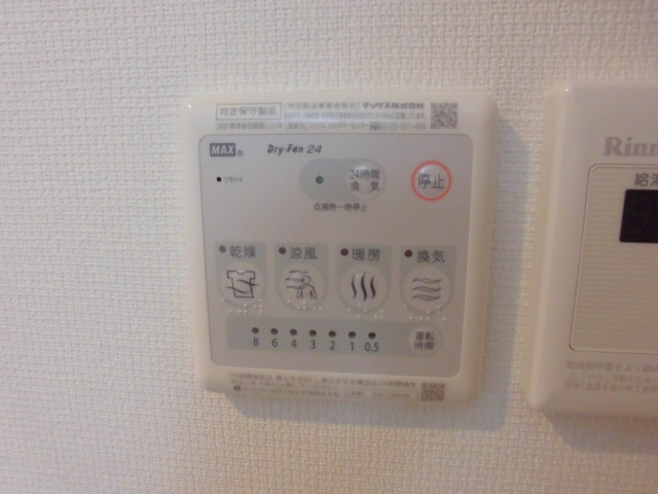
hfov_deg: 67.3
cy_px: 247
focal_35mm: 26
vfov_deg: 53.1
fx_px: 494
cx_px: 329
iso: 400
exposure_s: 1/60
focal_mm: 4.6
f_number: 3.5
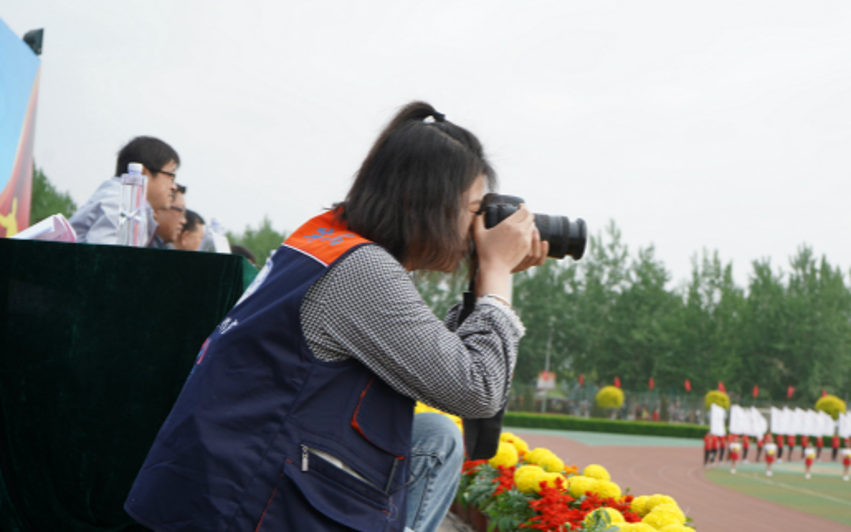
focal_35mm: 57
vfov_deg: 22.7
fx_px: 1322
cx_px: 507
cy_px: 334
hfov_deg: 35.6
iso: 125
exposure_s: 1/320
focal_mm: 45
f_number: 5.6
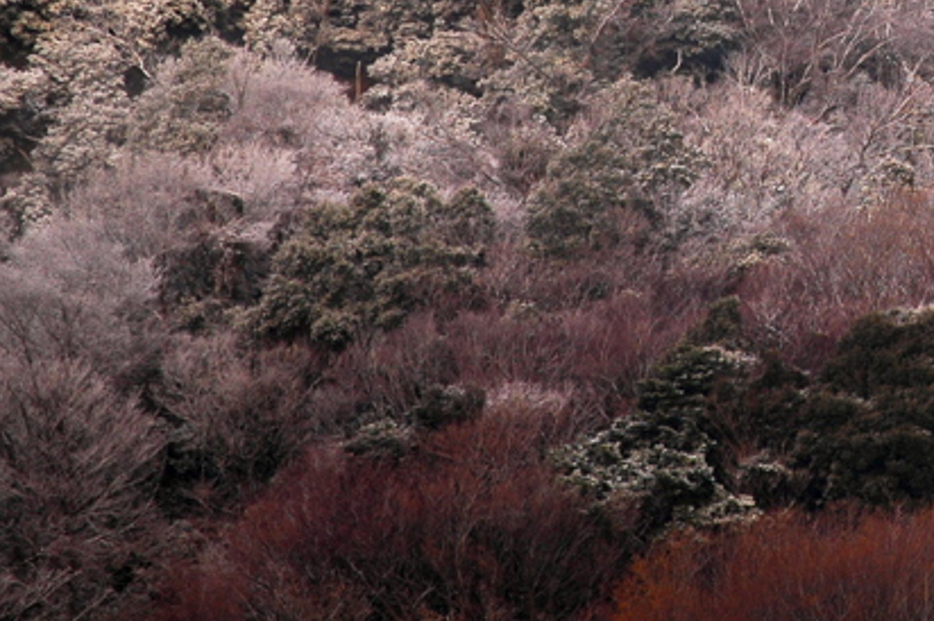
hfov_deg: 3.8
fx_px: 14005
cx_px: 963
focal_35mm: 540
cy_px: -7
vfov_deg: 2.5
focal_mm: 145
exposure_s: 1/125
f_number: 5.3
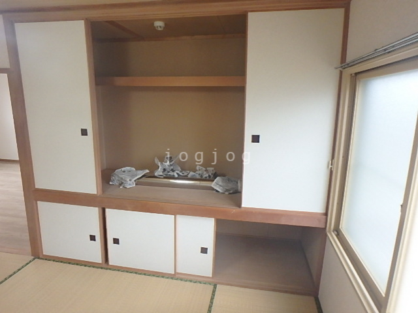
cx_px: 209
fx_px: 254
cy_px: 156
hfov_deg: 79.0
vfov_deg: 63.4
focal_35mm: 21
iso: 500
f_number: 3.5
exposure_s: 1/30
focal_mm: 3.7
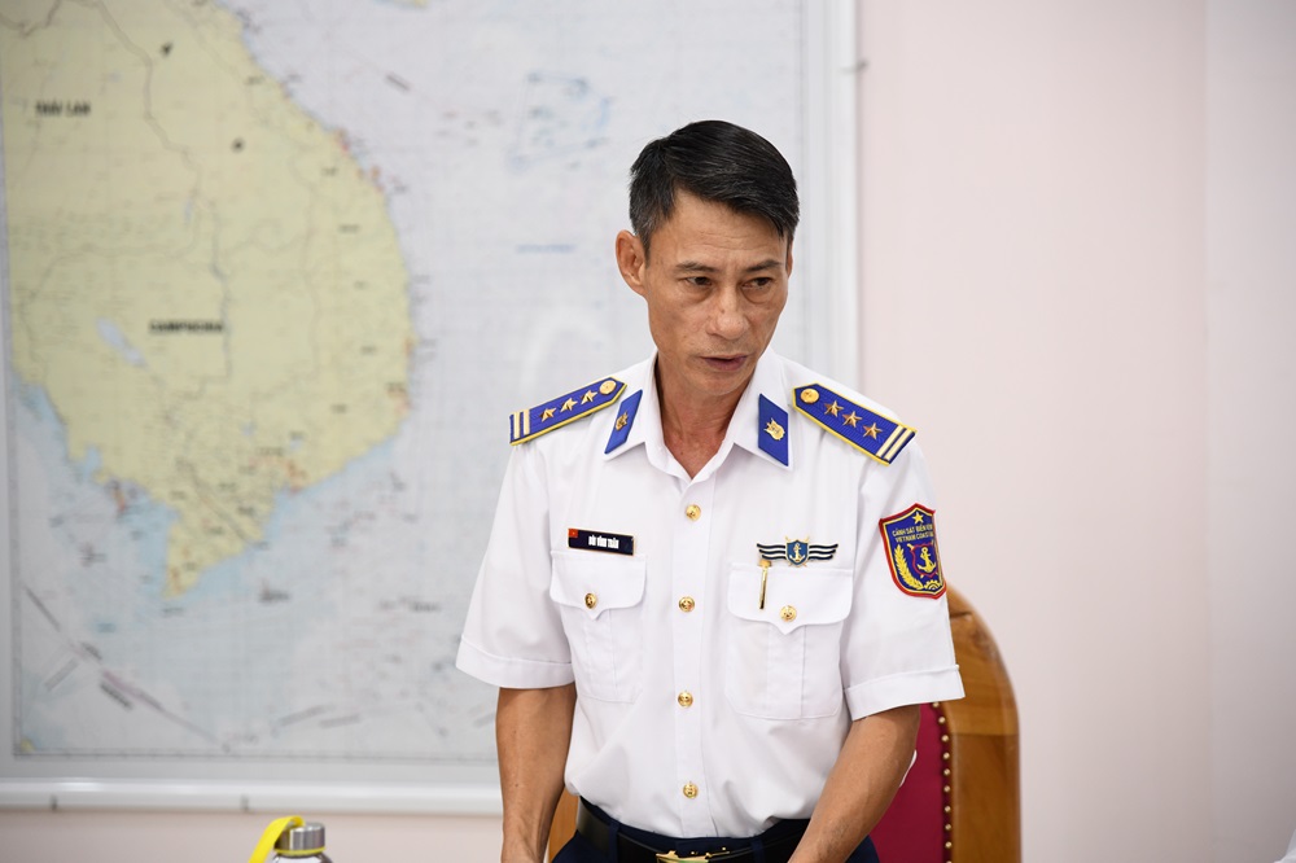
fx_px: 4318
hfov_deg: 17.1
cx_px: 648
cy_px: 432
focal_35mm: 120
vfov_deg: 11.4
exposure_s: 1/125
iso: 1250
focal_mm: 120
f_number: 4
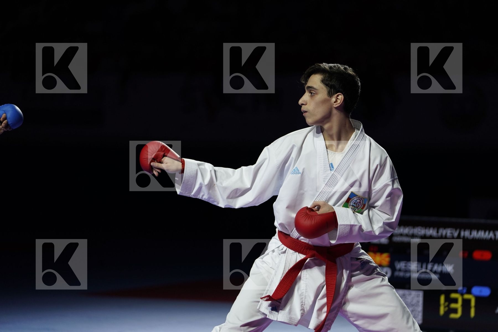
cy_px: 166
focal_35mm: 142
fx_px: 1964
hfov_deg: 14.4
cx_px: 249
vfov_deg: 9.7
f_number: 2.8
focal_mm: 142
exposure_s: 1/1000
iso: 1000
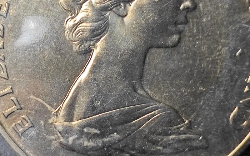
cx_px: 121
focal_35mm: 140
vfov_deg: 9.3
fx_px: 954
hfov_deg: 14.9
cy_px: 42
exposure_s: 1/100
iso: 50
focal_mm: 5.84
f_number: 1.6
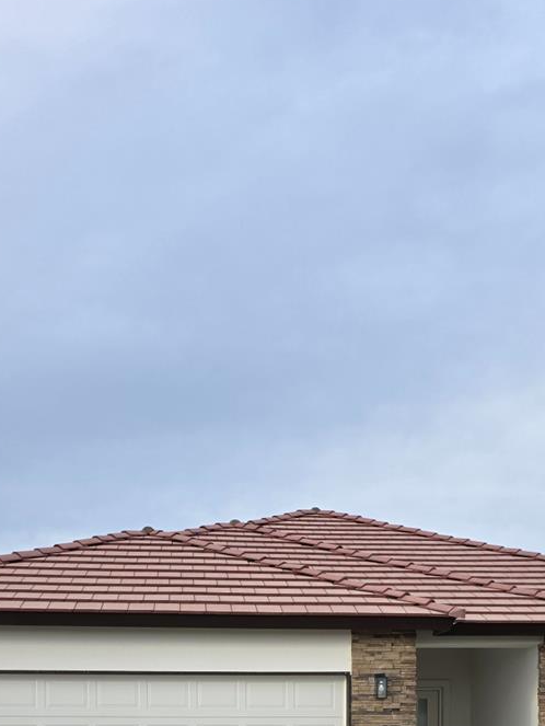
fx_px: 1091
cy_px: 735
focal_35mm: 52
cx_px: 320
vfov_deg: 33.5
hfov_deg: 28.0
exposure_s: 1/2157
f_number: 1.7
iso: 80
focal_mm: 6.3
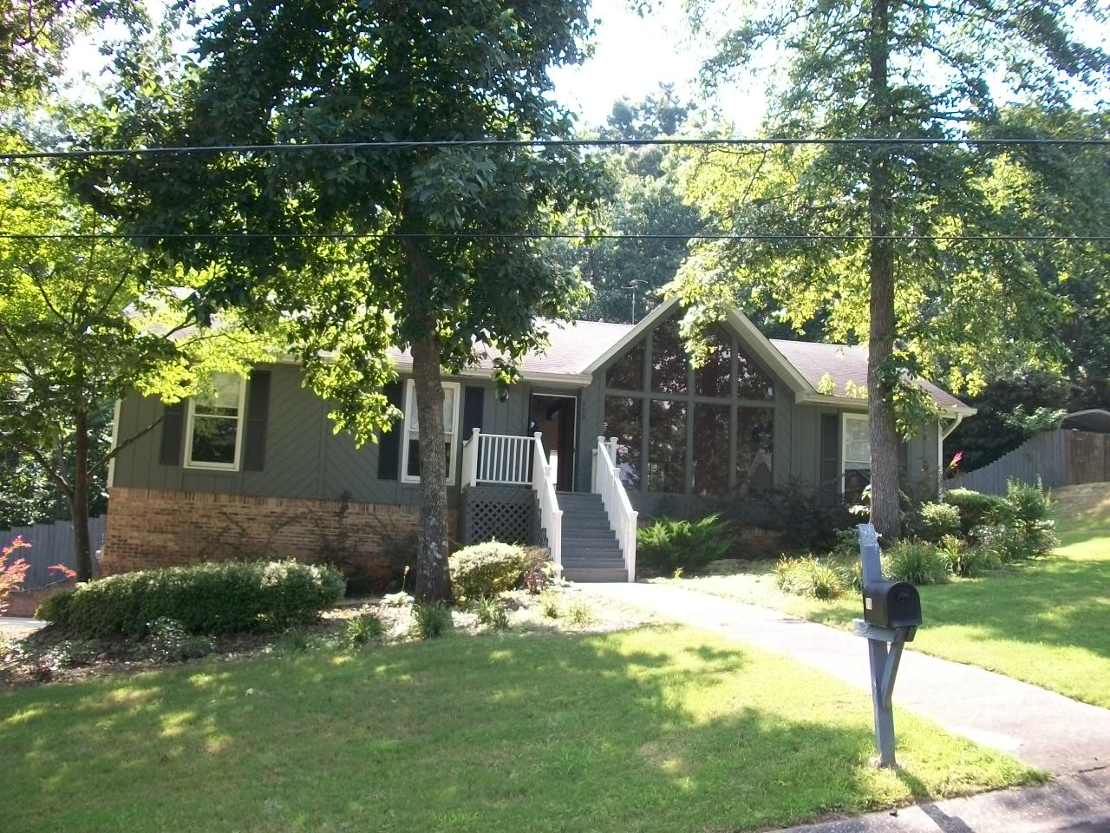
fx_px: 1026
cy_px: 416
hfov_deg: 56.8
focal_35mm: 32
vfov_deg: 44.2
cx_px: 555
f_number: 2.9
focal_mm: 5.7
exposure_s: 1/160
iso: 80
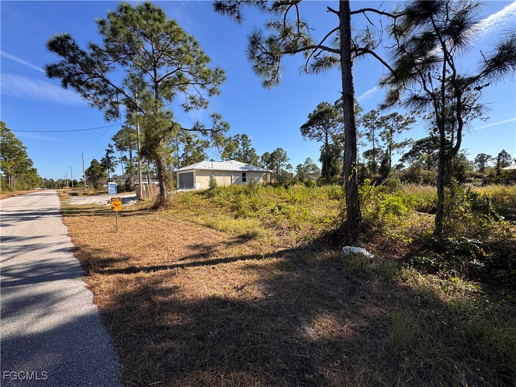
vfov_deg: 85.7
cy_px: 194
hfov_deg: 102.1
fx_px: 209
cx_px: 258
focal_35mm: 14
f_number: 2.2
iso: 50
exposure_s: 1/1143
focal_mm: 2.22
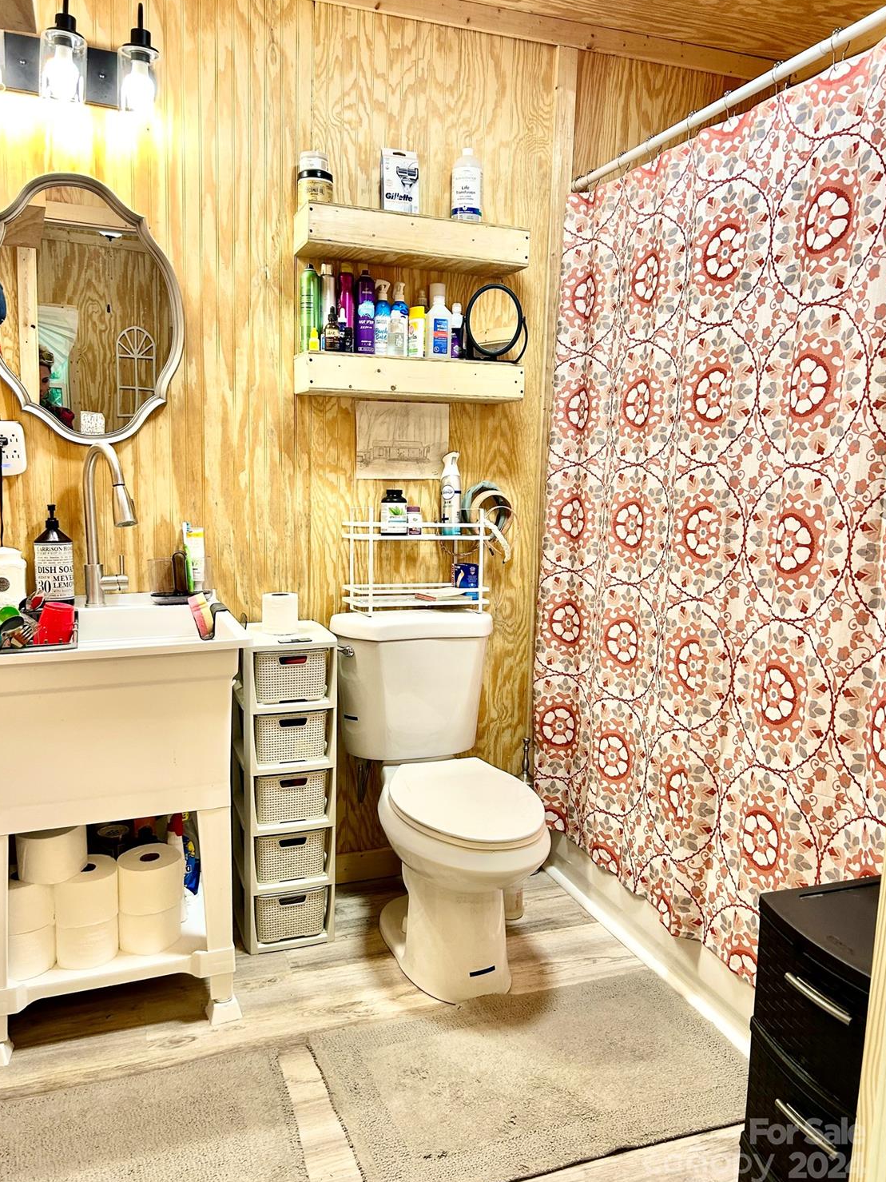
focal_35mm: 27
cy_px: 589
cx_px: 438
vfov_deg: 65.3
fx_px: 922
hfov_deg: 51.3
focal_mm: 5.7
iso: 100
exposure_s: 1/60
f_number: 1.5
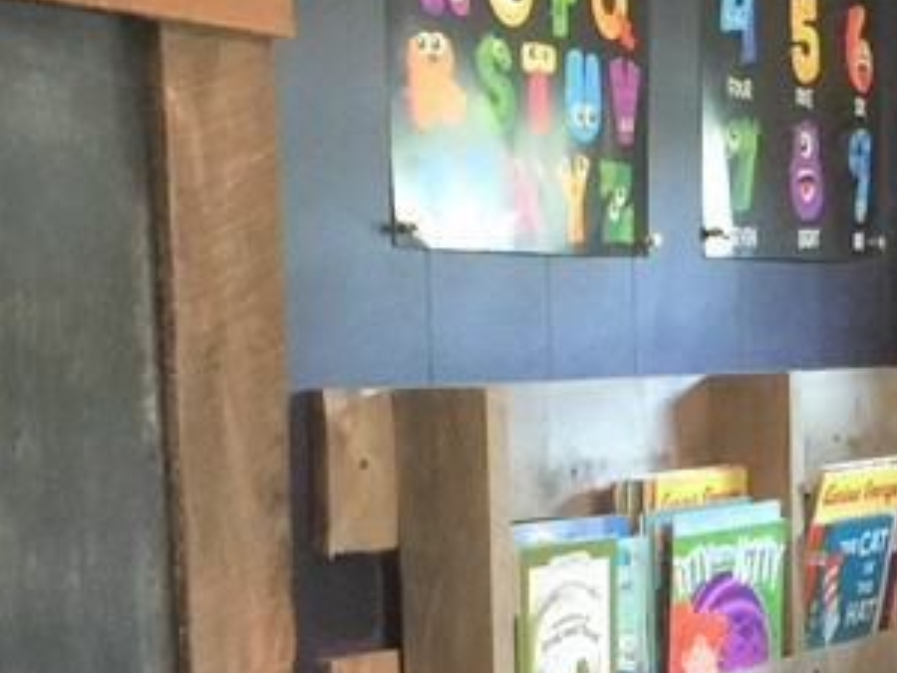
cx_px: 945
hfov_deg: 19.2
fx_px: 2565
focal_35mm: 99
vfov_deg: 14.6
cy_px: 709
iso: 100
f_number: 2.2
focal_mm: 4.15
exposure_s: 1/4
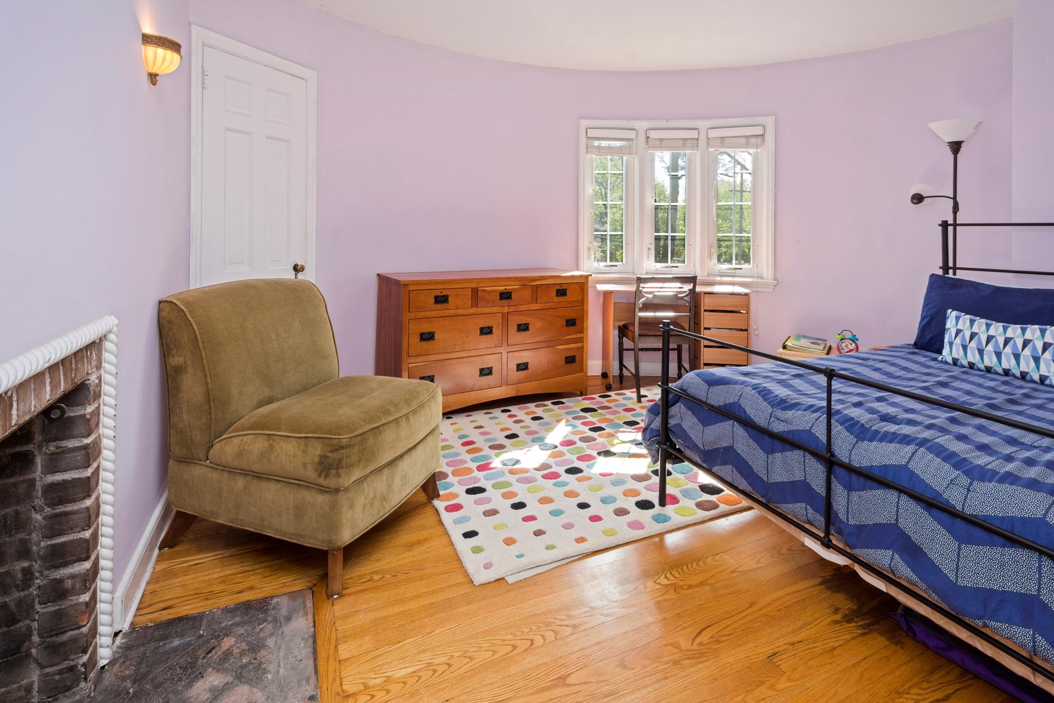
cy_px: 352
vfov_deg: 77.3
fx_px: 439
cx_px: 527
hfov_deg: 100.4
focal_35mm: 15
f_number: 8
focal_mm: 10
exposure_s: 1/15
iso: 100
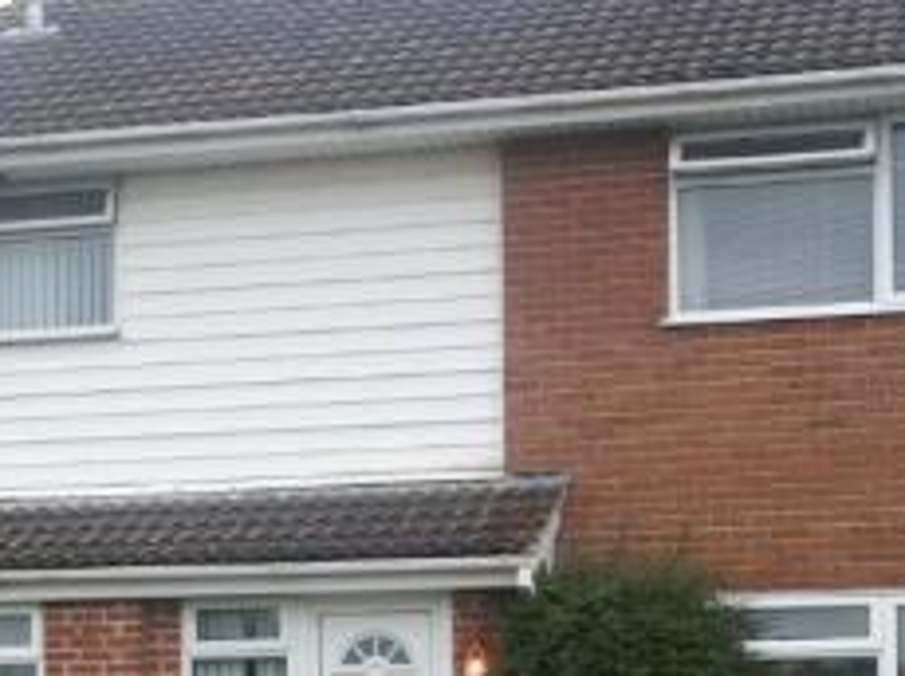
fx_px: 2716
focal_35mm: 104
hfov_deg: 18.6
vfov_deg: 14.0
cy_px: 705
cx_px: 92
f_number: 3.5
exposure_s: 1/90
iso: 100
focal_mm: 10.64
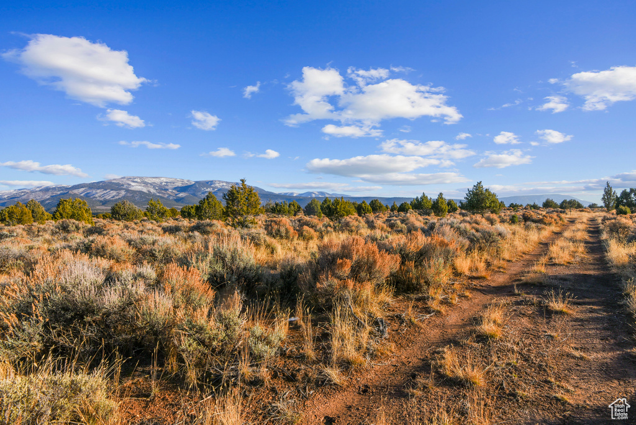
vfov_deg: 70.5
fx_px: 300
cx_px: 318
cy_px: 212
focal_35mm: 17
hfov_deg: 93.2
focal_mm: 17
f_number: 14
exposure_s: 1/160
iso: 100
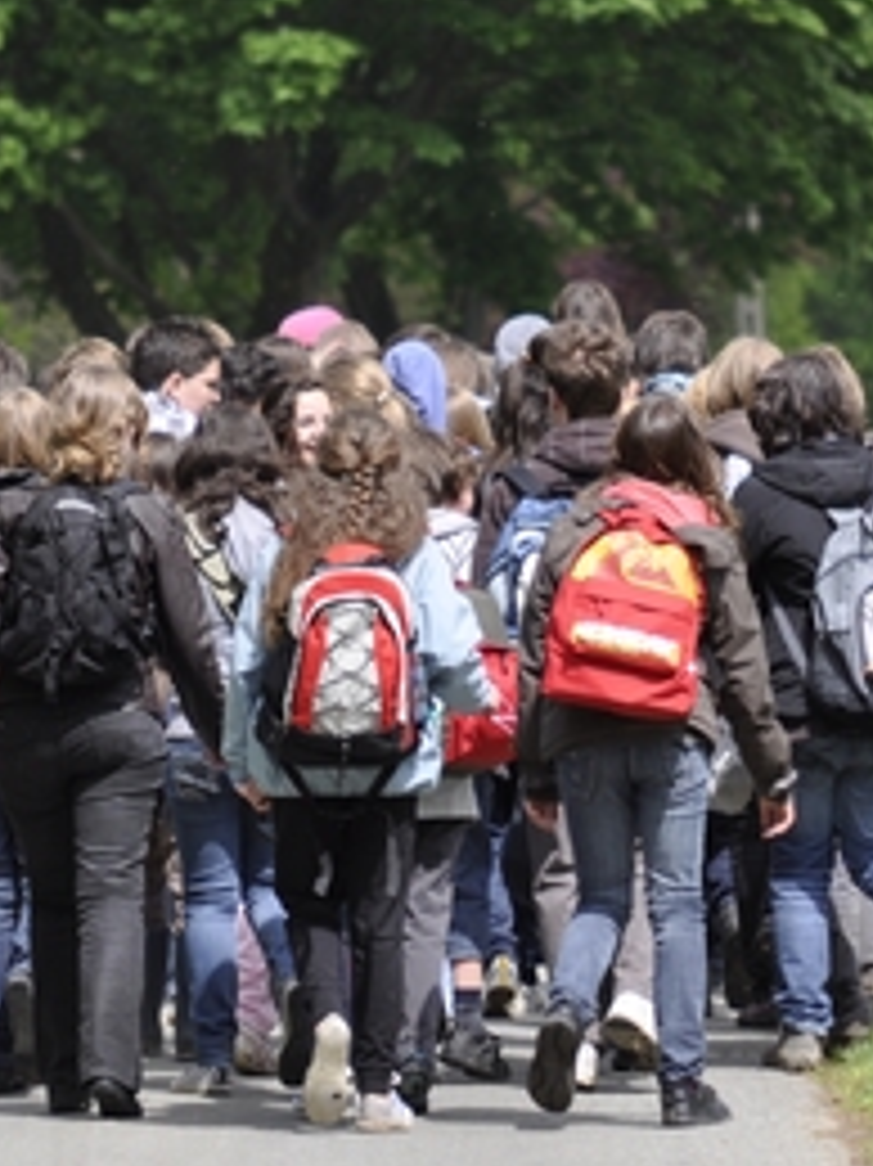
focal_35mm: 668
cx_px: 616
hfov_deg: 2.2
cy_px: 495
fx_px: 22481
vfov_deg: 3.0
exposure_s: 1/500
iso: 200
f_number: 5.6
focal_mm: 200
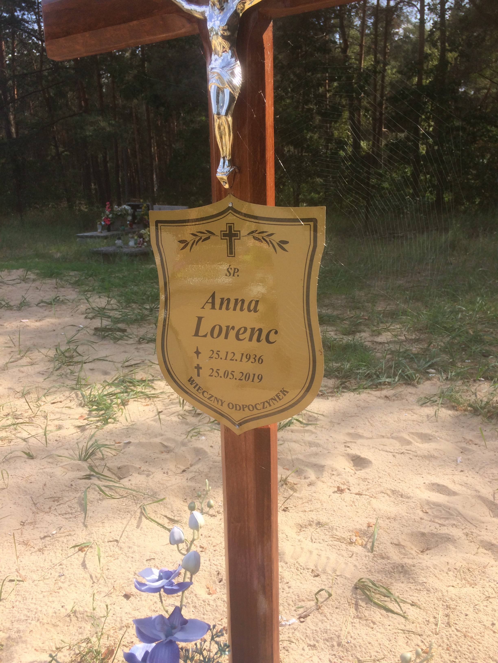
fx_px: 556
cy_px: 332
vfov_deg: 61.7
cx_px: 249
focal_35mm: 29
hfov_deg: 48.2
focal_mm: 4.15
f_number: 2.2
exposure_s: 1/892
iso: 32
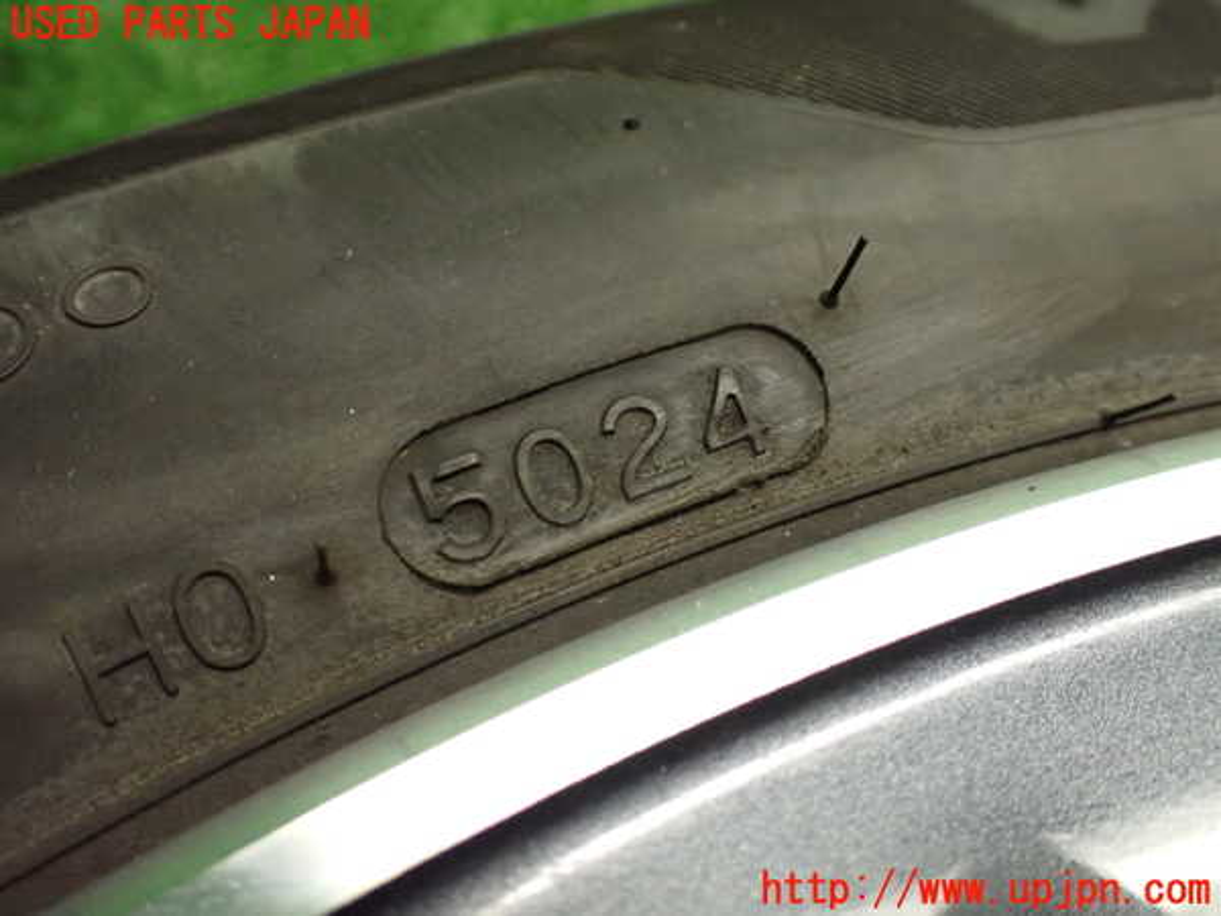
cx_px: 610
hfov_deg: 60.0
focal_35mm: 30
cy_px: 458
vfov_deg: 46.8
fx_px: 1058
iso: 800
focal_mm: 5.4
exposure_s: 1/100
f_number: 2.3
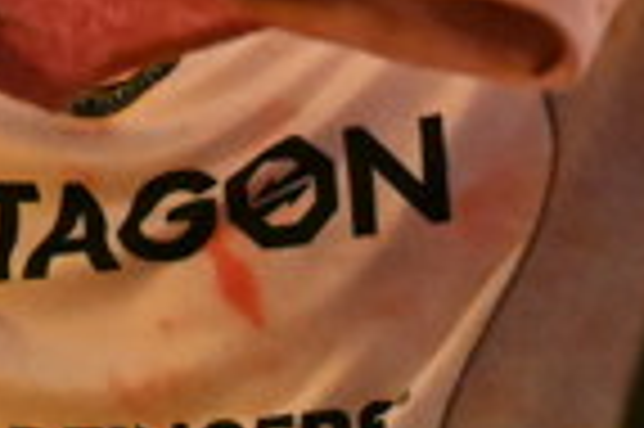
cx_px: 149
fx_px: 9059
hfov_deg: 4.1
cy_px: -162
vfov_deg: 2.7
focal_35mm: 507
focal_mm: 70
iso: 16000
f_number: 2.8
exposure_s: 1/500
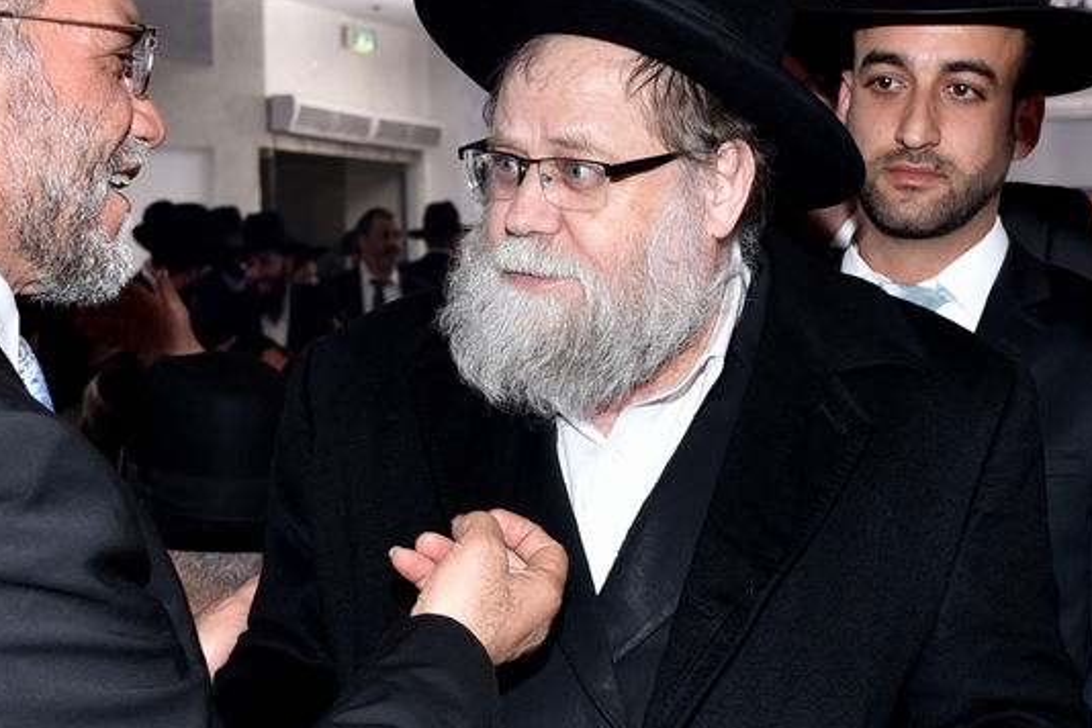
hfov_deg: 26.6
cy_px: 455
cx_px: 603
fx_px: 2305
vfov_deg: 17.9
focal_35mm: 76
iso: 320
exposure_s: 1/200
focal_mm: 29
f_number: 4.5
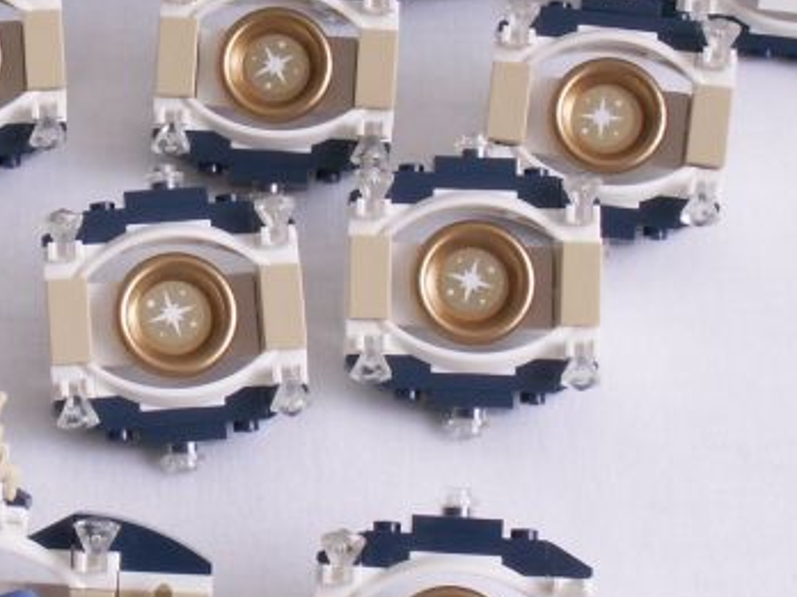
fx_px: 2487
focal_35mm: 108
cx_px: 160
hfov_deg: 18.1
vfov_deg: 13.7
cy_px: 162
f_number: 8
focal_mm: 7.74
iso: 50
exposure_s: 2
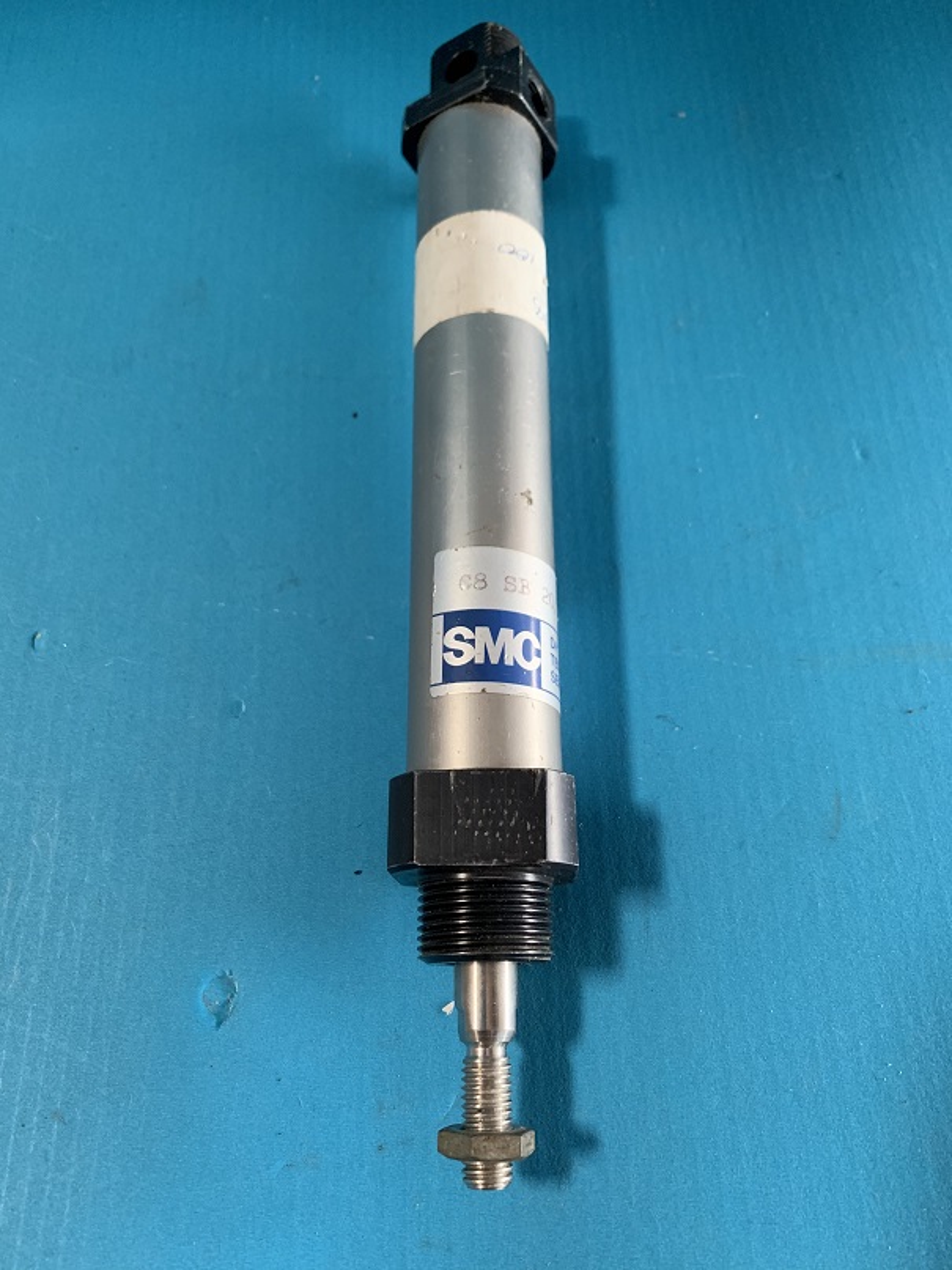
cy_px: 635
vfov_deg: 67.3
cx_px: 476
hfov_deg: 53.1
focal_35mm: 26
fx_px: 954
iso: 320
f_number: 1.8
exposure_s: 1/60
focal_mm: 4.25
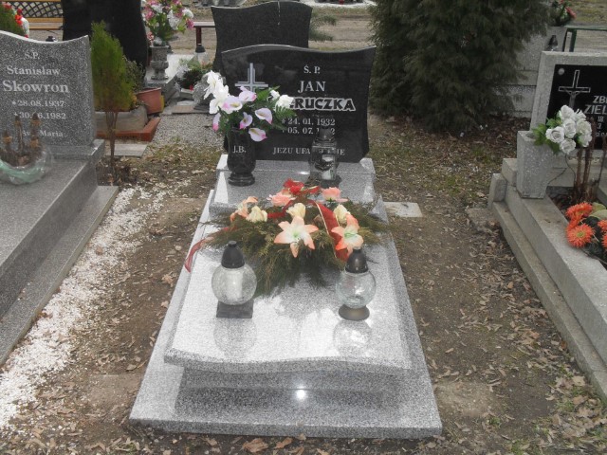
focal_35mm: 35
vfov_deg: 40.7
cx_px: 304
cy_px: 228
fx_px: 614
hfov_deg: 52.6
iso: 100
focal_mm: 6.3
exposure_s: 1/750
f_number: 3.2
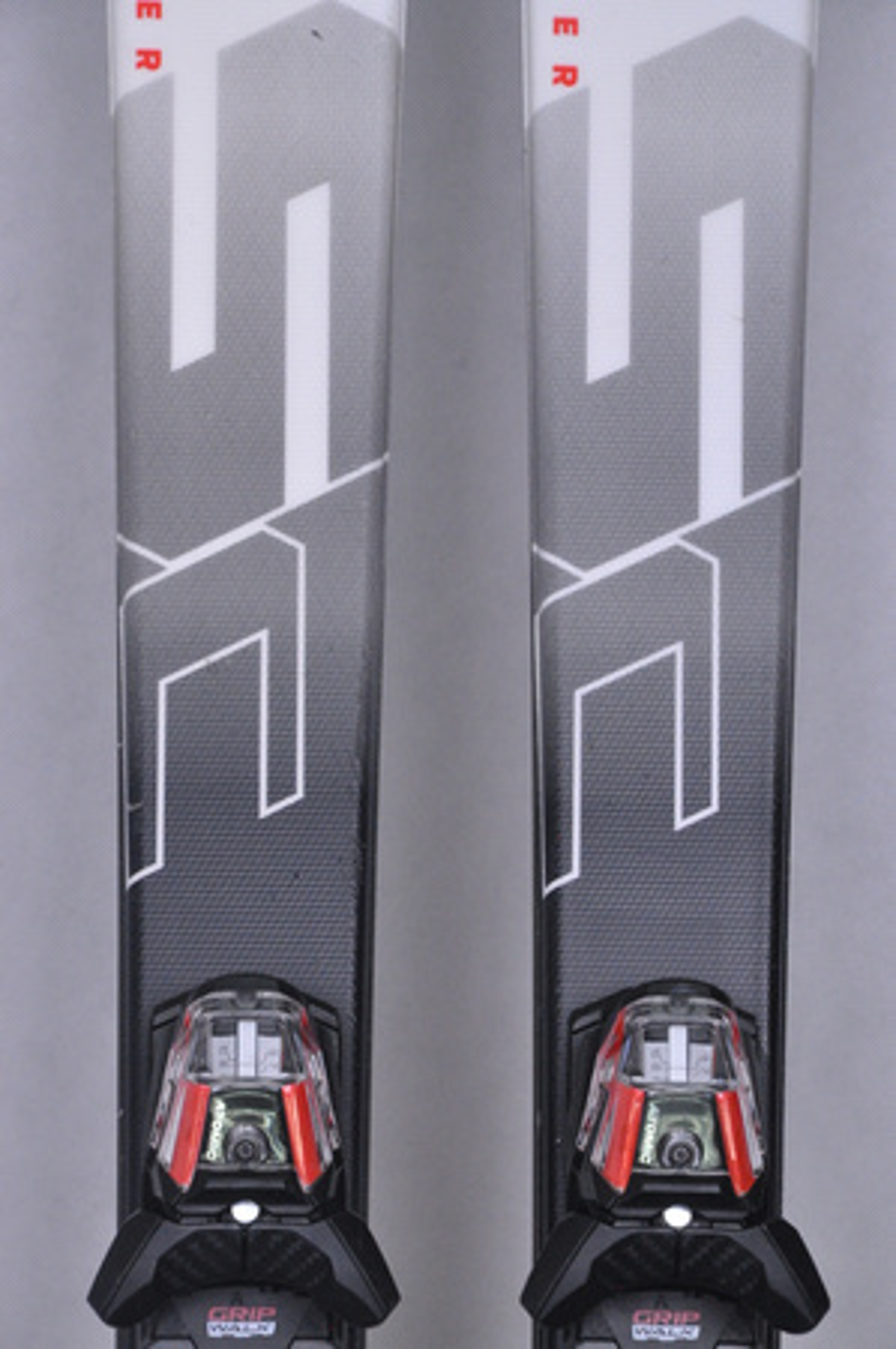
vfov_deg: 13.1
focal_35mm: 158
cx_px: 448
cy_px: 674
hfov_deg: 8.7
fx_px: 5893
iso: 3200
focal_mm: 105
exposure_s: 1/125
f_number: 9.5
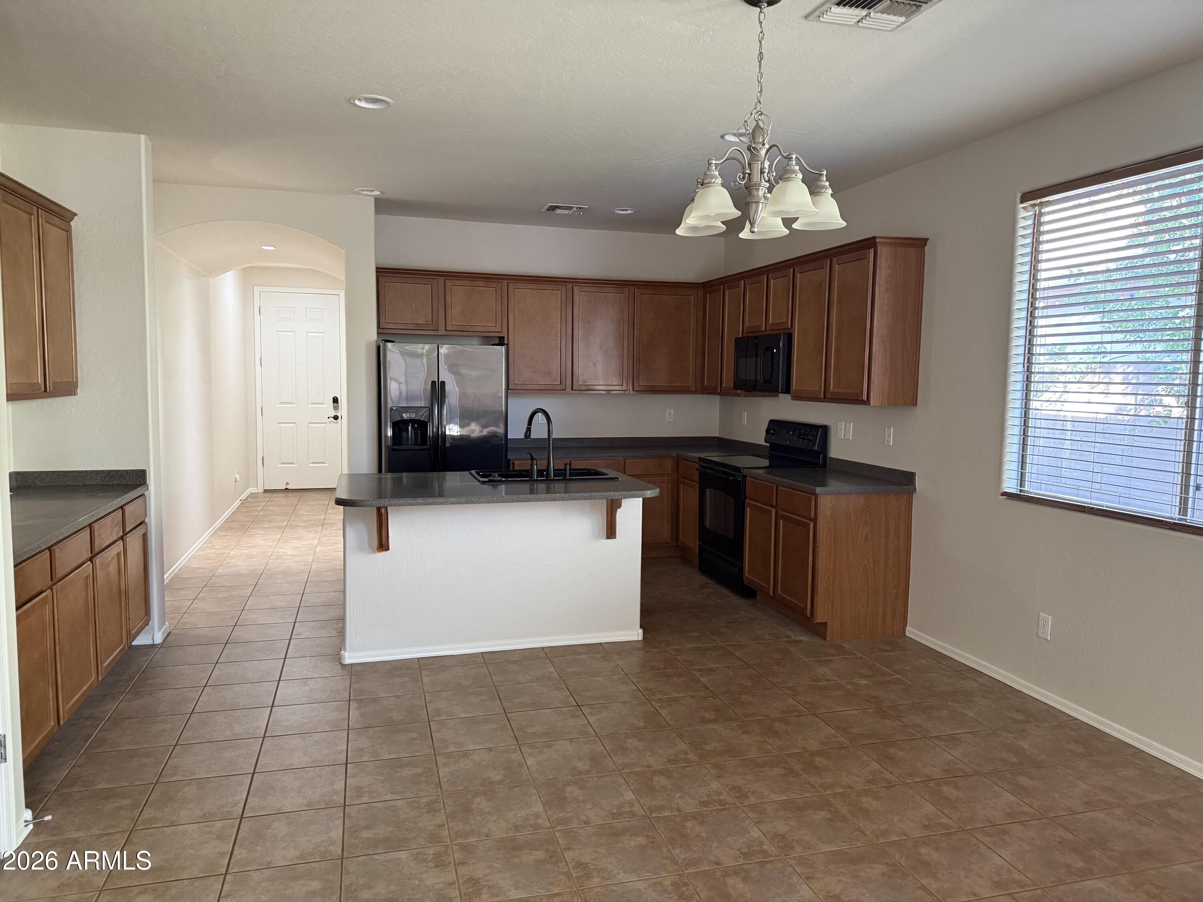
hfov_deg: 71.6
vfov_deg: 56.8
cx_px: 602
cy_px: 451
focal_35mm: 24
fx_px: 834
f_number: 1.78
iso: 400
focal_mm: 6.76
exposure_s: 1/60
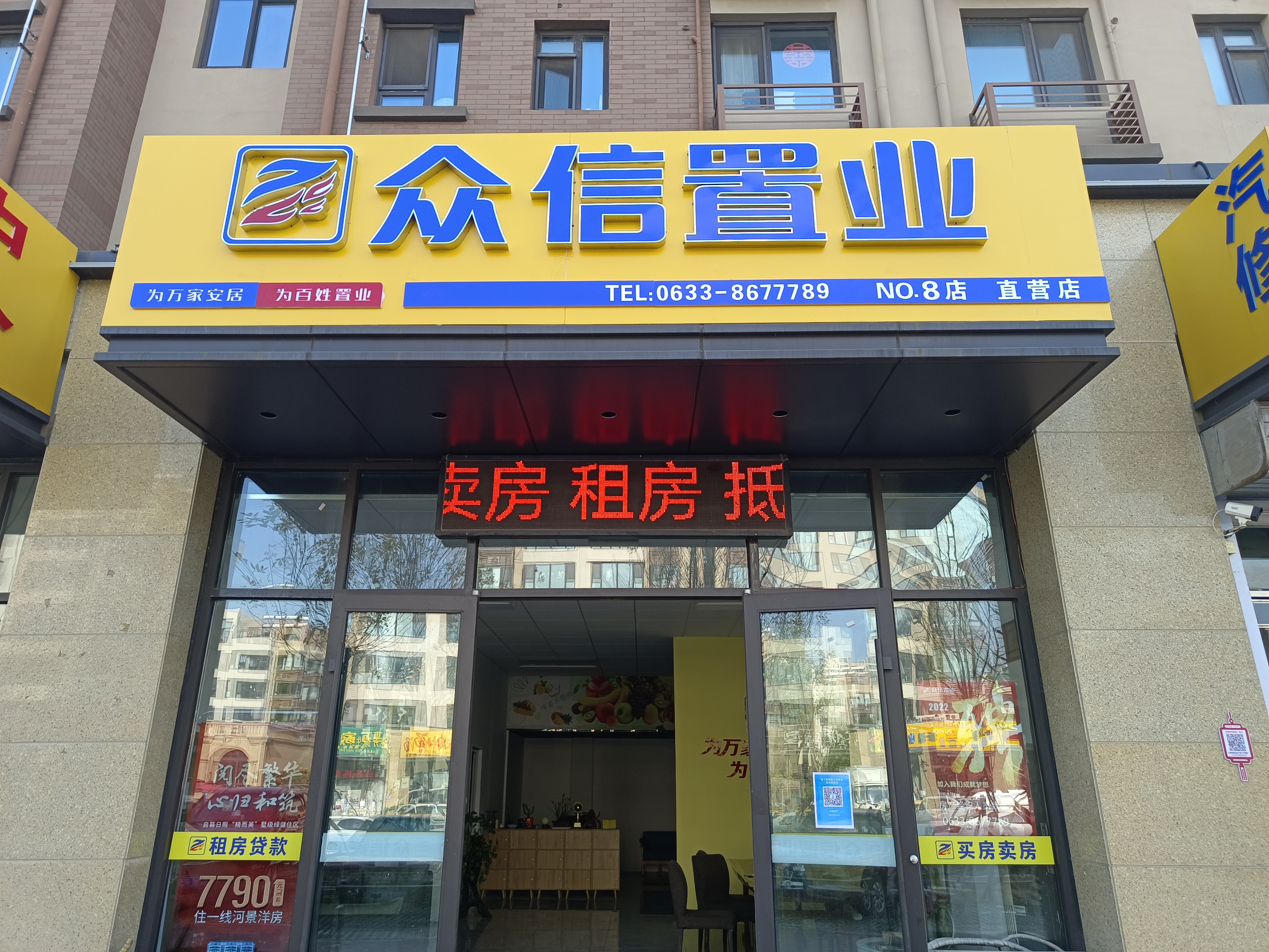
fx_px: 843
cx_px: 634
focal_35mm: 23
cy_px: 476
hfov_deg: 73.9
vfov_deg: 58.9
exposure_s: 1/100
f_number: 1.88
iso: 108
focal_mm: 5.59
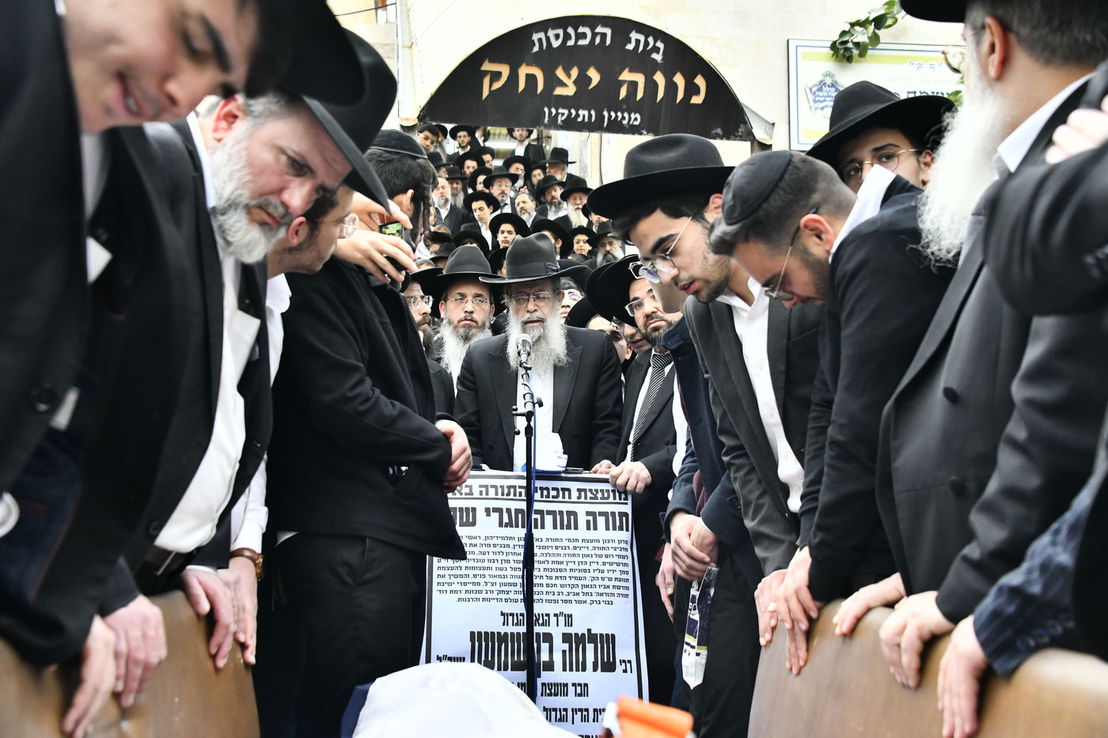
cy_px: 369
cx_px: 554
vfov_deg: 33.4
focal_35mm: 40
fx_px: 1231
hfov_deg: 48.5
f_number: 5.6
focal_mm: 40
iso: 1600
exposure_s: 1/320
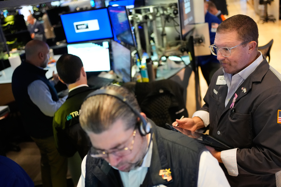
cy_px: 94
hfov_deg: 54.4
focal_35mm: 35
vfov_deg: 37.9
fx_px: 273
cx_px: 140
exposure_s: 1/250
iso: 5000
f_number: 1.8
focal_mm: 35
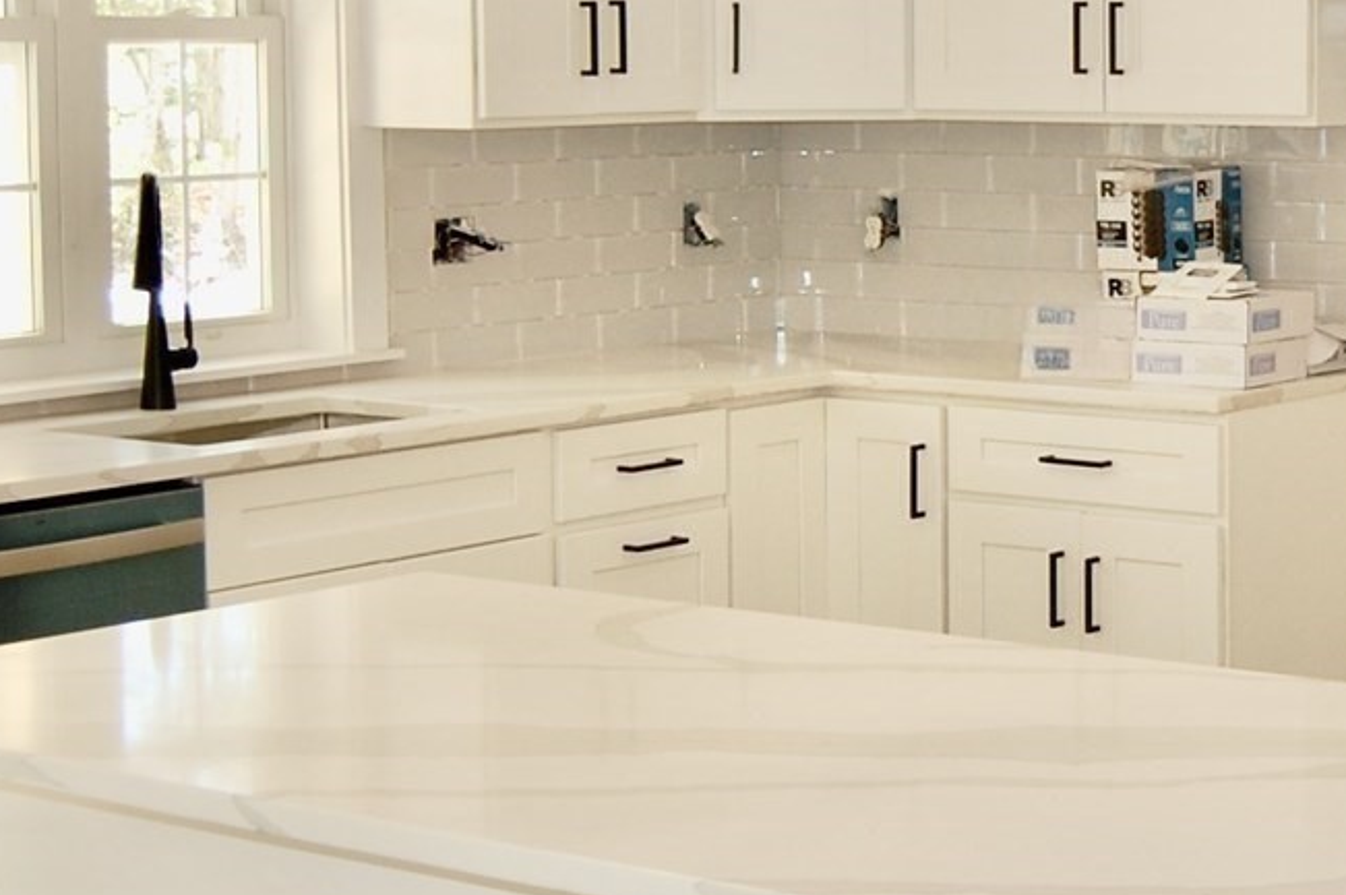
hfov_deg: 23.4
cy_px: 312
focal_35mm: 85
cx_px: 1179
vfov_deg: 16.0
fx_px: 3176
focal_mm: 18
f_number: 3.5
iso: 400
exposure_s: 1/160
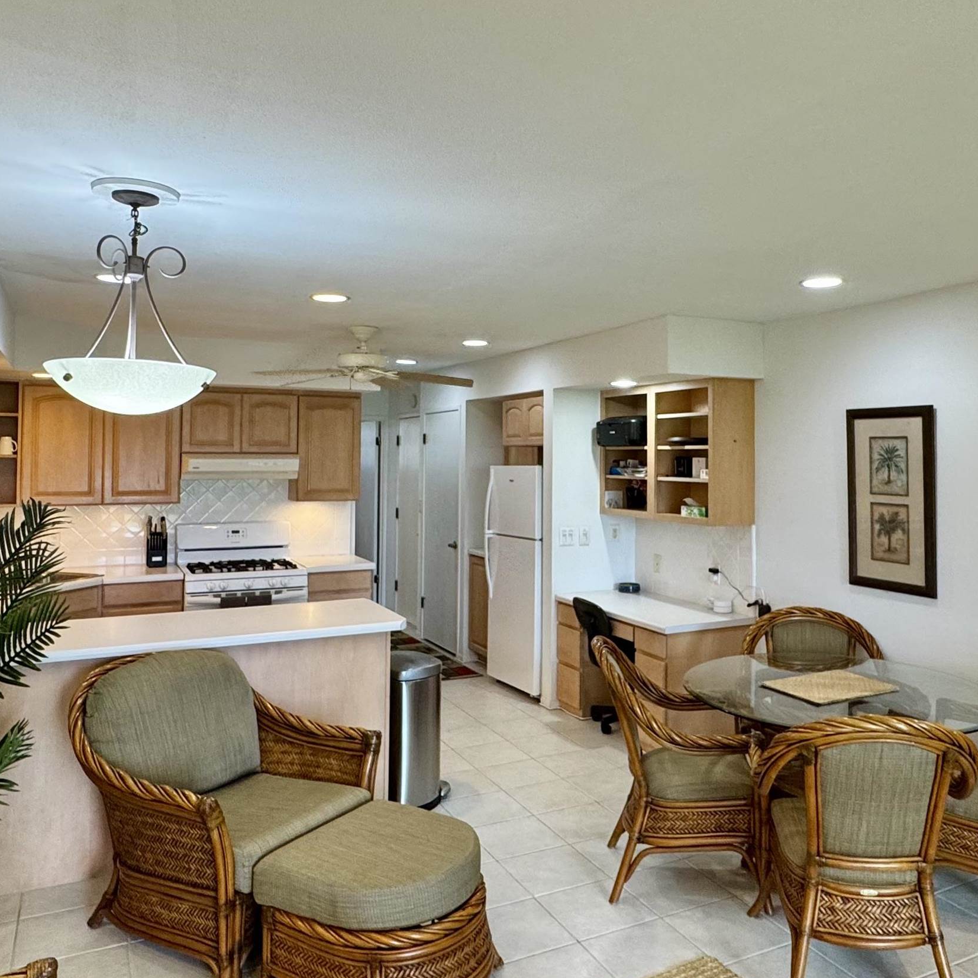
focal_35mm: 23
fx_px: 735
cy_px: 577
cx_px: 462
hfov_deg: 67.2
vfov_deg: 66.7
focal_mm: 2.22
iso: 200
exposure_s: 1/120
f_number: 2.2
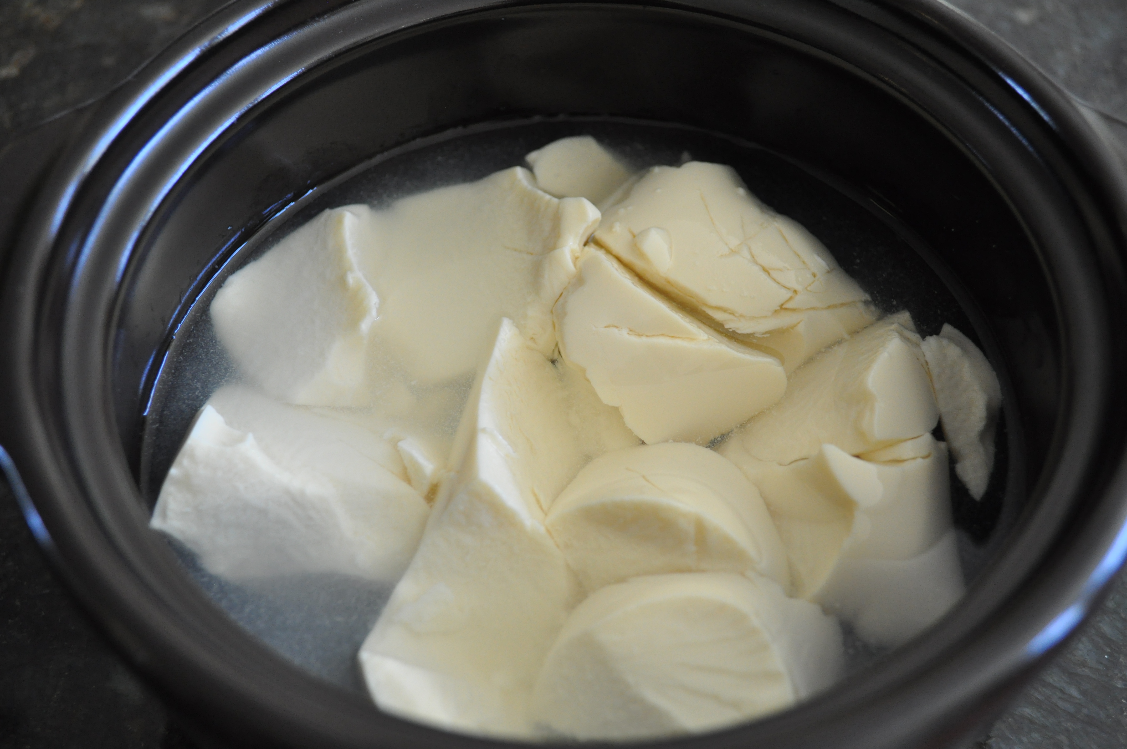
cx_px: 564
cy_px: 374
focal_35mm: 48
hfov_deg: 41.2
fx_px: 1501
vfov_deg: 28.0
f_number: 4.8
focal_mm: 32
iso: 1000
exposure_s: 1/60
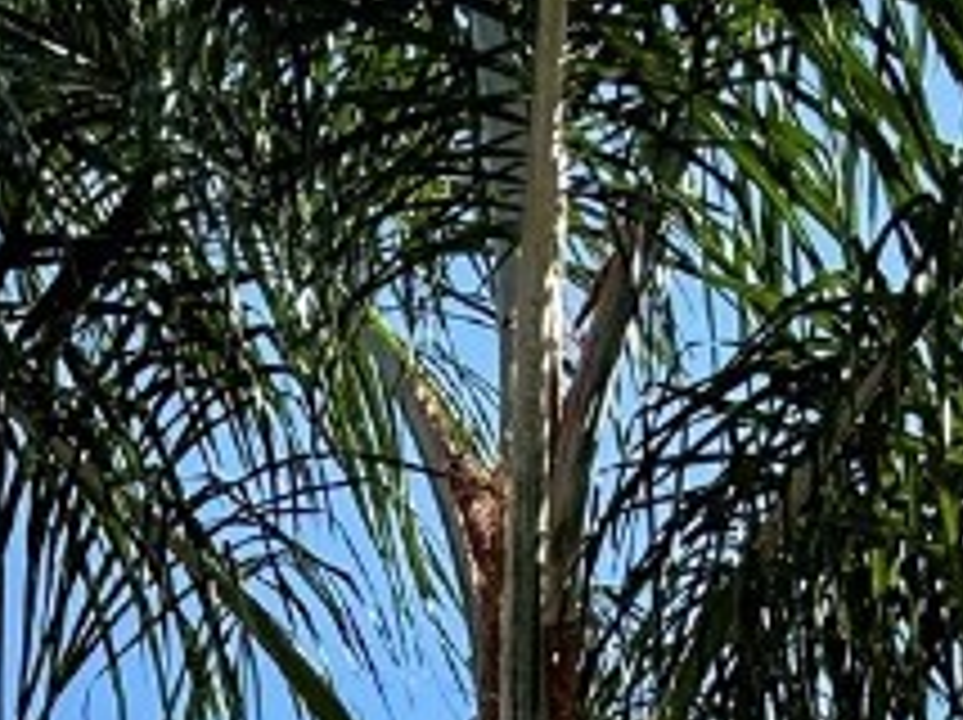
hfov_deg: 27.8
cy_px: 1706
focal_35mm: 67
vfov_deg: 14.6
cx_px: 68
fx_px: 1862
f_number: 2.2
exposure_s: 1/864
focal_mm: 2.22
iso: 50
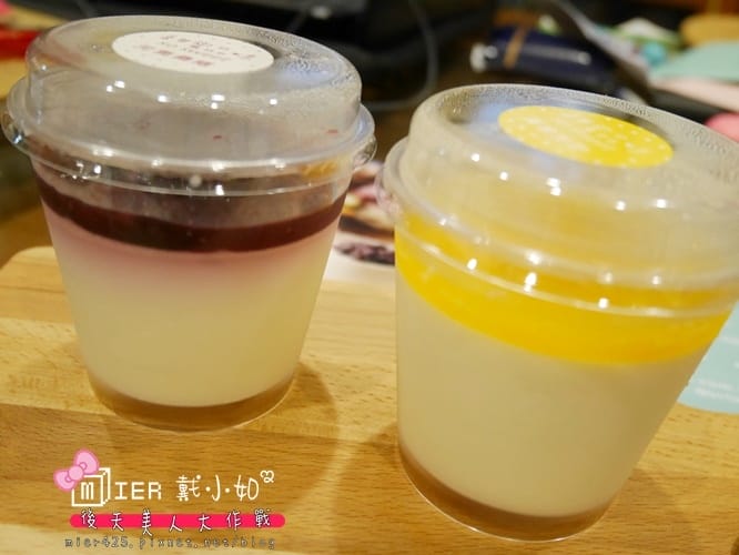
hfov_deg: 51.3
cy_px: 278
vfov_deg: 39.7
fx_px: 769
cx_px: 370
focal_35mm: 36
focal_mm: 18
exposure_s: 1/60
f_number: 4.2
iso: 2500
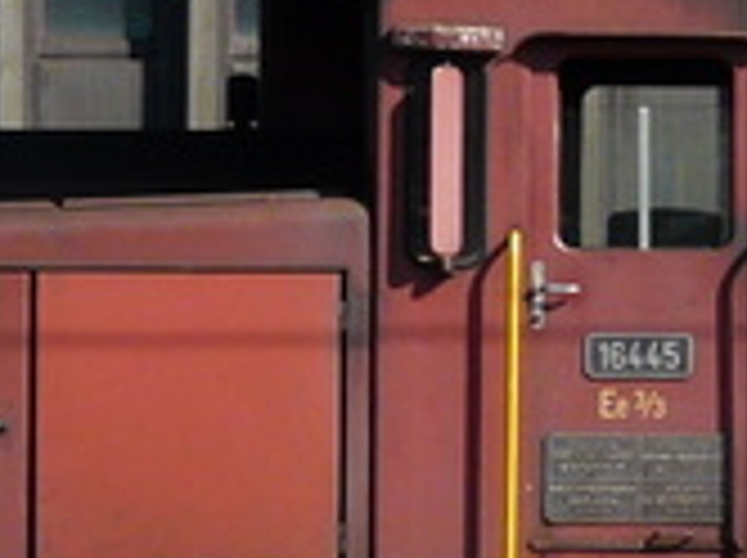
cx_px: 716
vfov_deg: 1.6
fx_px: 20406
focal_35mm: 947
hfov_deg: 2.1
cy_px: 369
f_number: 5.6
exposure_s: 1/320
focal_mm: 25.9
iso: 100
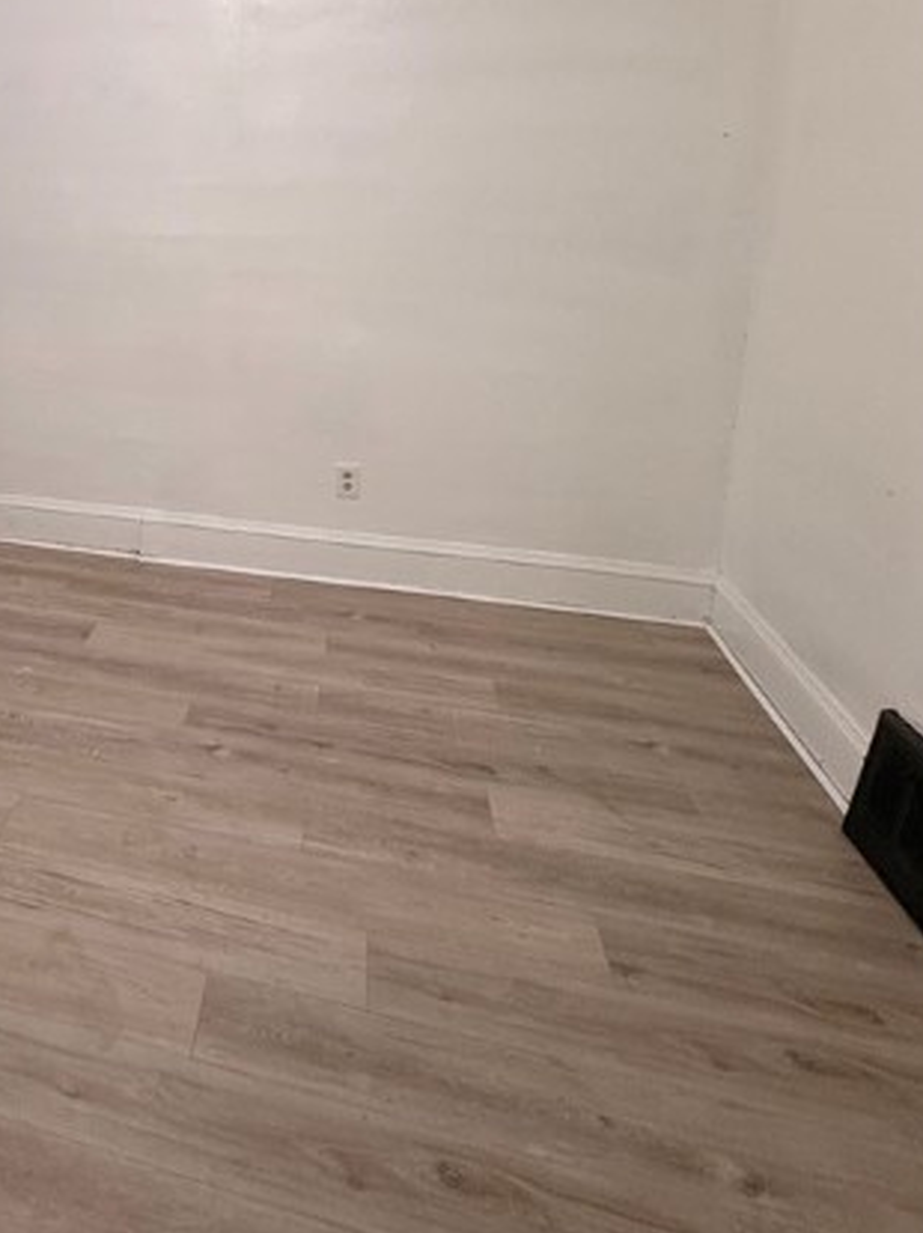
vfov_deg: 64.5
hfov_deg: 47.9
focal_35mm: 26
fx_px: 925
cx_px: 104
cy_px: 357
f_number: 2.2
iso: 200
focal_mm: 2.22
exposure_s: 1/60
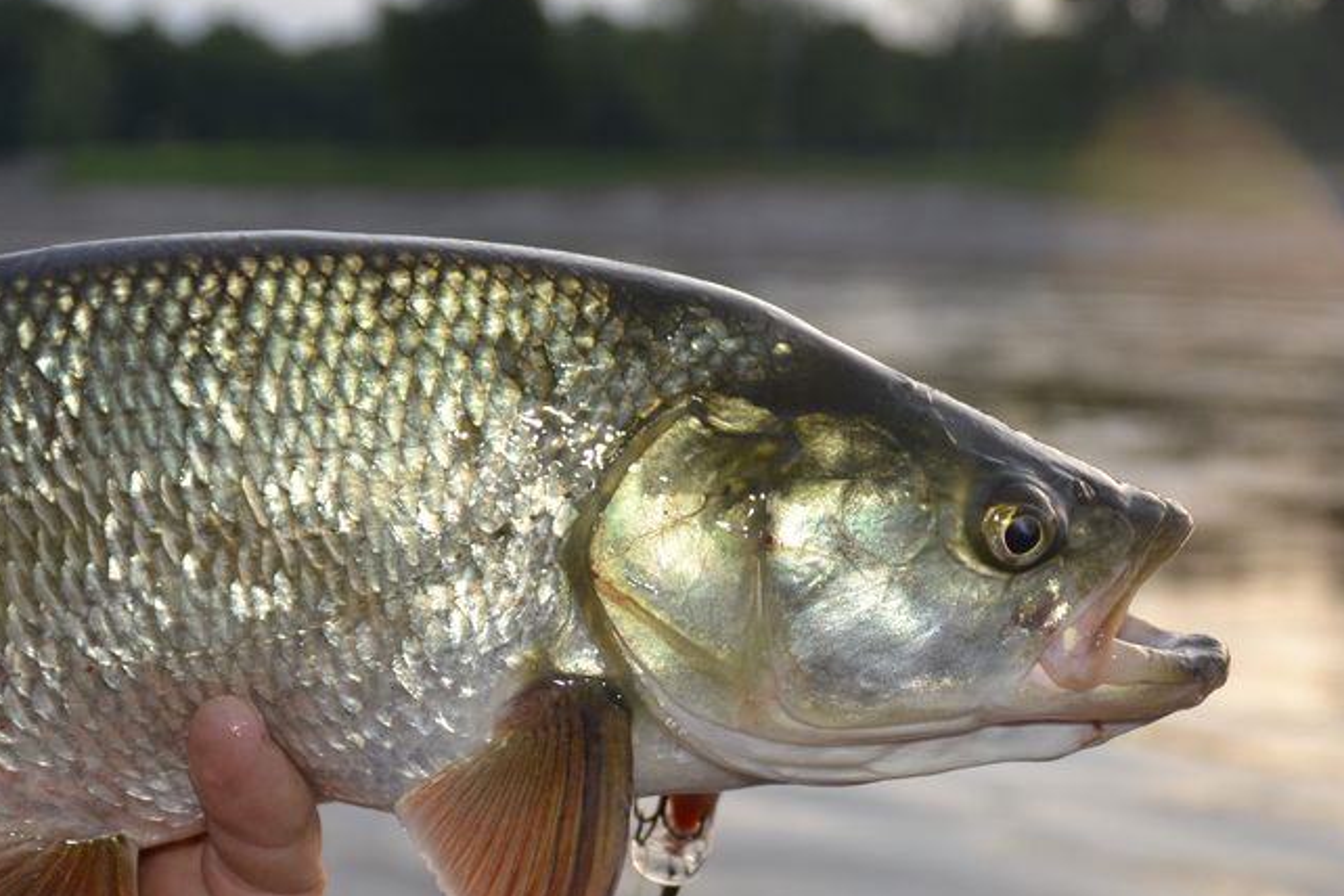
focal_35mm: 60
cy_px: 483
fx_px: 2232
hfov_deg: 33.5
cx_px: 590
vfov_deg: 22.7
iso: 100
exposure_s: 1/160
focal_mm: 25
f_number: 4
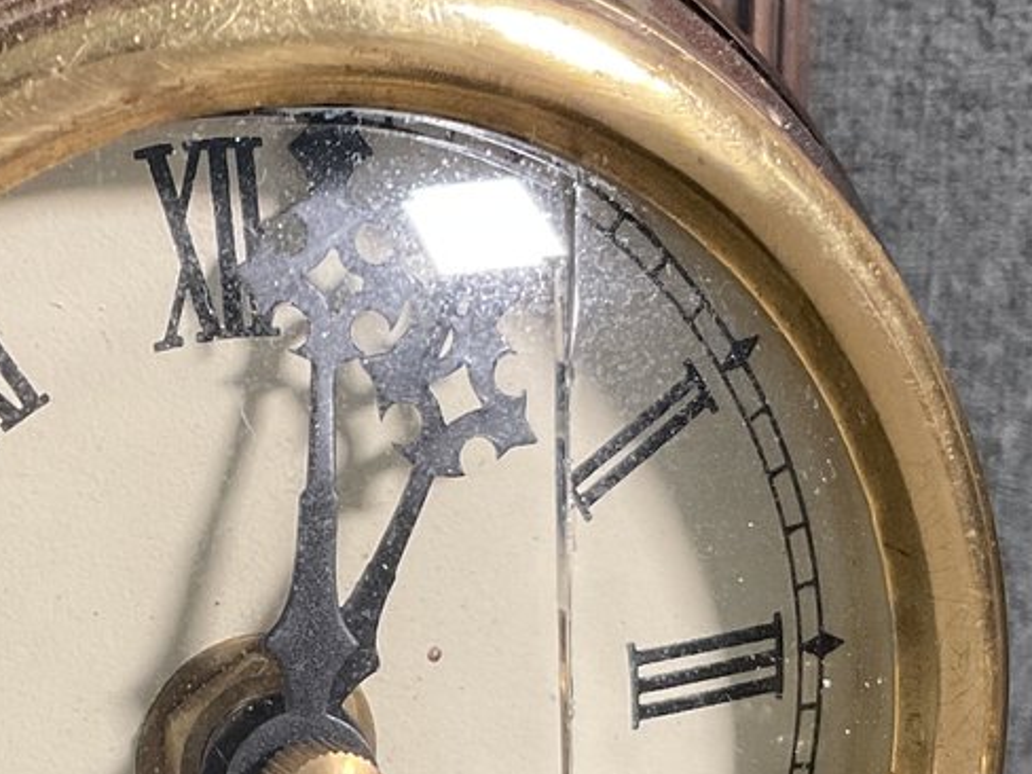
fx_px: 2683
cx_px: 200
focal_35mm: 90
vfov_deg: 16.3
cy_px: 621
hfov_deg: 21.5
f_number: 1.8
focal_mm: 3
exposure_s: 1/60
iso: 125
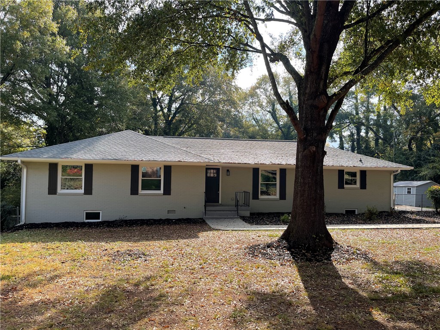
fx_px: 330
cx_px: 220
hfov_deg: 67.3
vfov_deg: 53.1
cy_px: 165
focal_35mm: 26
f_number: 1.6
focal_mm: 5.1
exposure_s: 1/1252
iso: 32
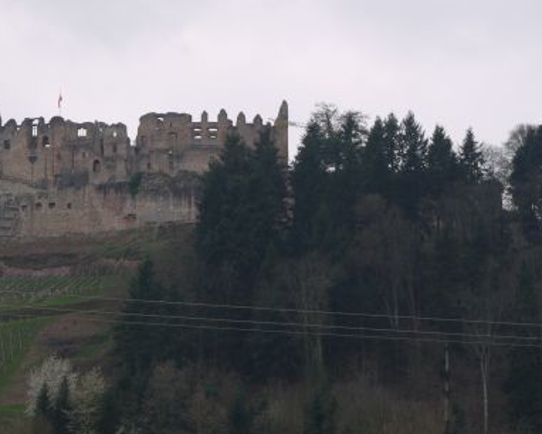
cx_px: 47
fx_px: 2953
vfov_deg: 8.4
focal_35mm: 184
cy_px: 213
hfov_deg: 10.4
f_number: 6.3
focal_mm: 45
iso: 100
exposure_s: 1/320
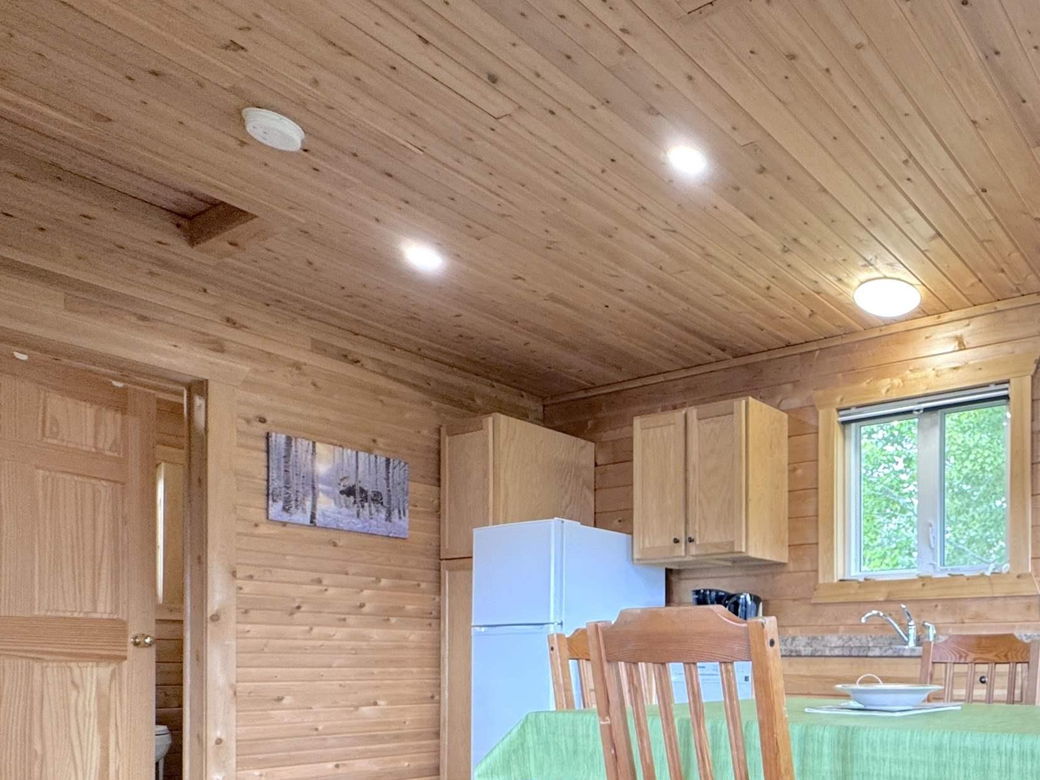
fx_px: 781
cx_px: 944
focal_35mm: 26
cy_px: 665
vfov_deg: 48.8
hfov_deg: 57.4
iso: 160
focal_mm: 2.22
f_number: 2.2
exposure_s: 1/60
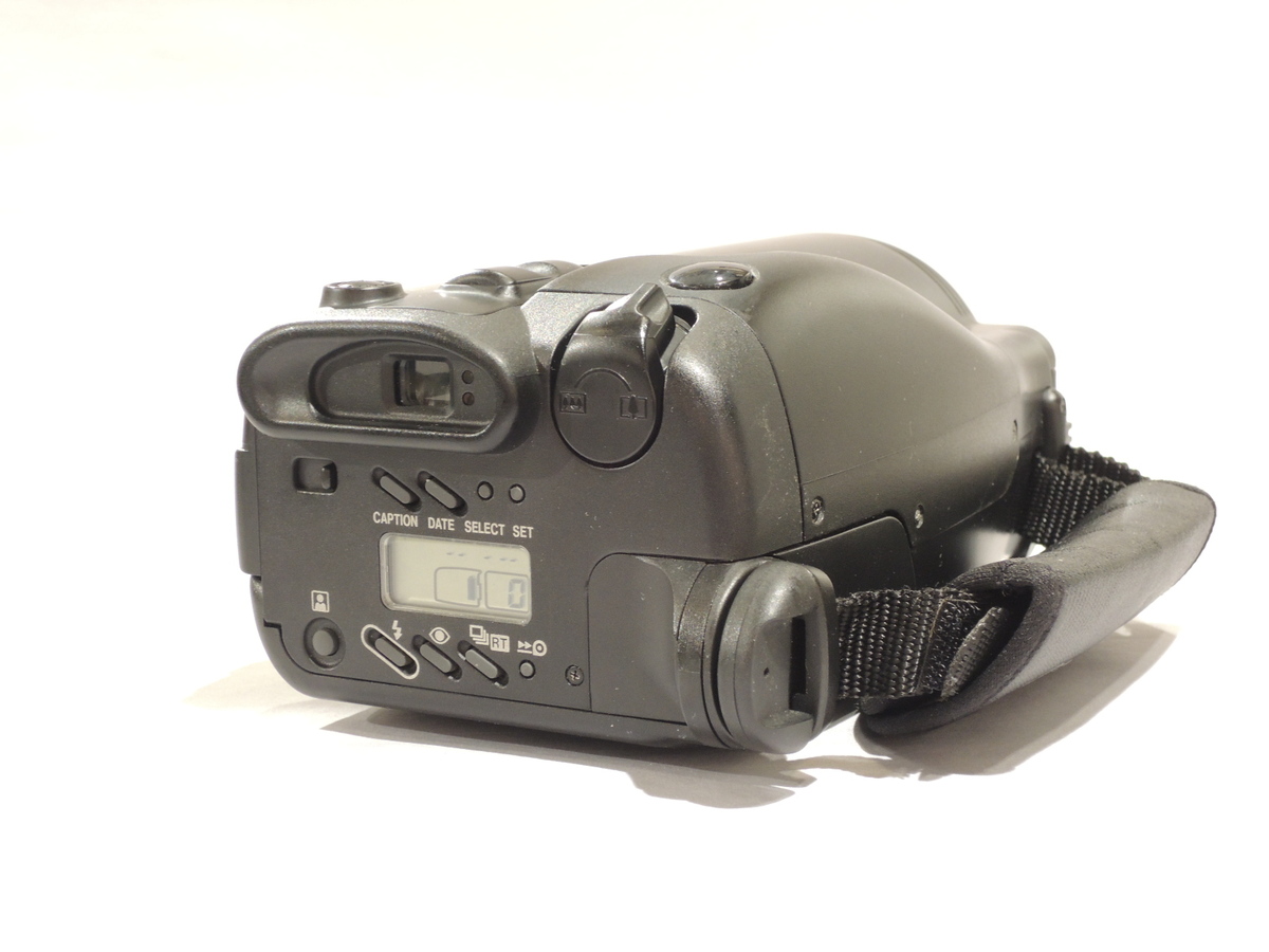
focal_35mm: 70
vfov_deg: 21.0
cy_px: 476
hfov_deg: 27.8
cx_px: 634
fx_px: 2566
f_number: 4.5
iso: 400
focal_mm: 12.5
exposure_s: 1/30
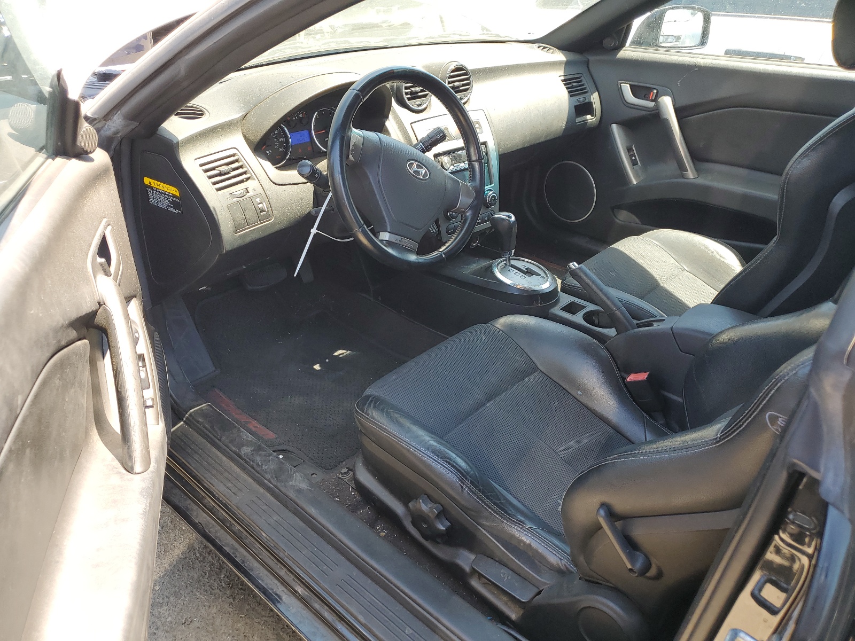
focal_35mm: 26
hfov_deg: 67.3
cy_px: 320
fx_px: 642
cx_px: 428
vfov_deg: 53.1
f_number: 1.5
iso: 50
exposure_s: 1/233
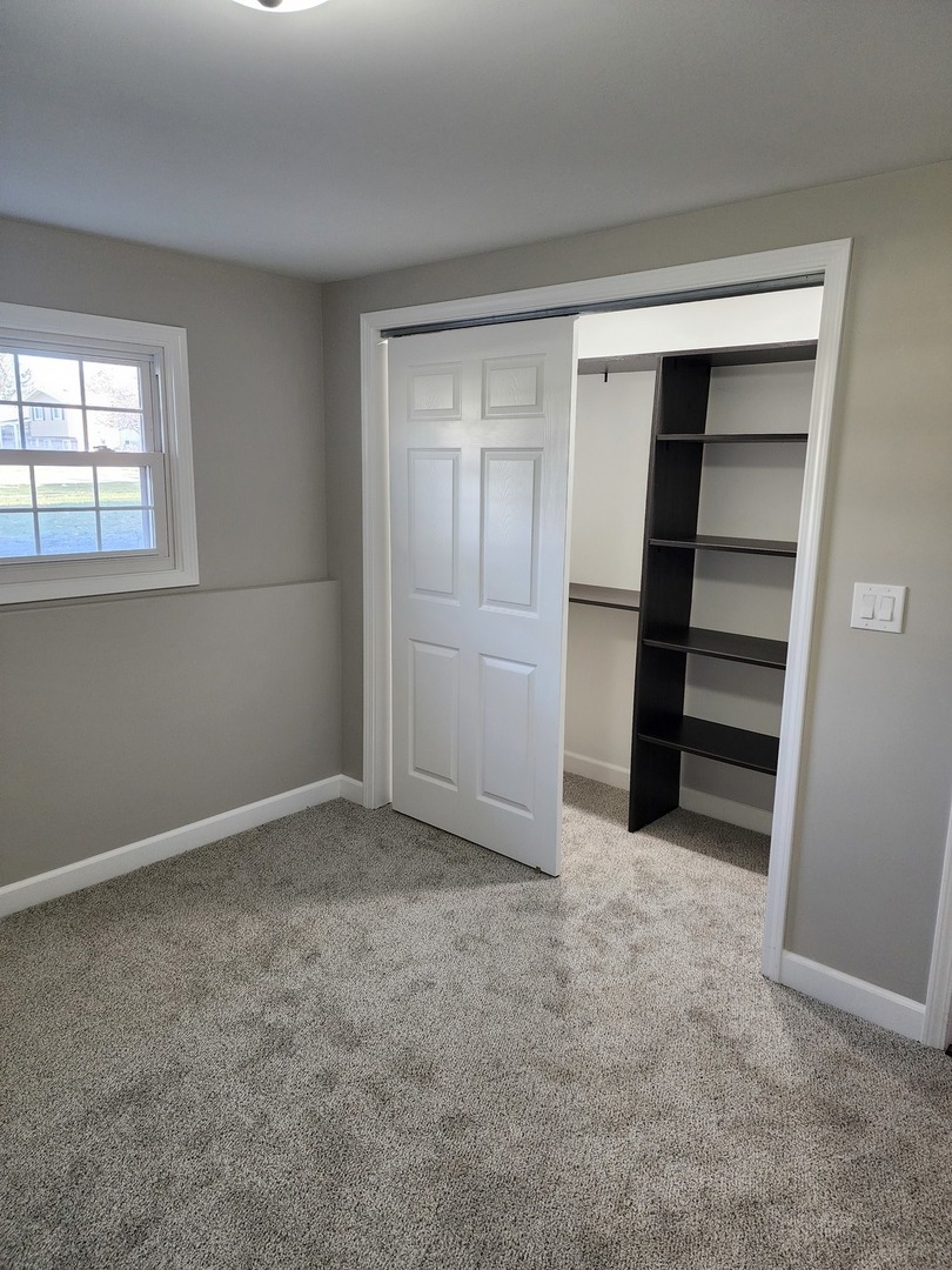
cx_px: 476
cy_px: 635
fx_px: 843
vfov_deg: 73.9
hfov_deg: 58.9
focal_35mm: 23
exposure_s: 1/120
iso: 320
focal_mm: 6.4
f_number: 1.8
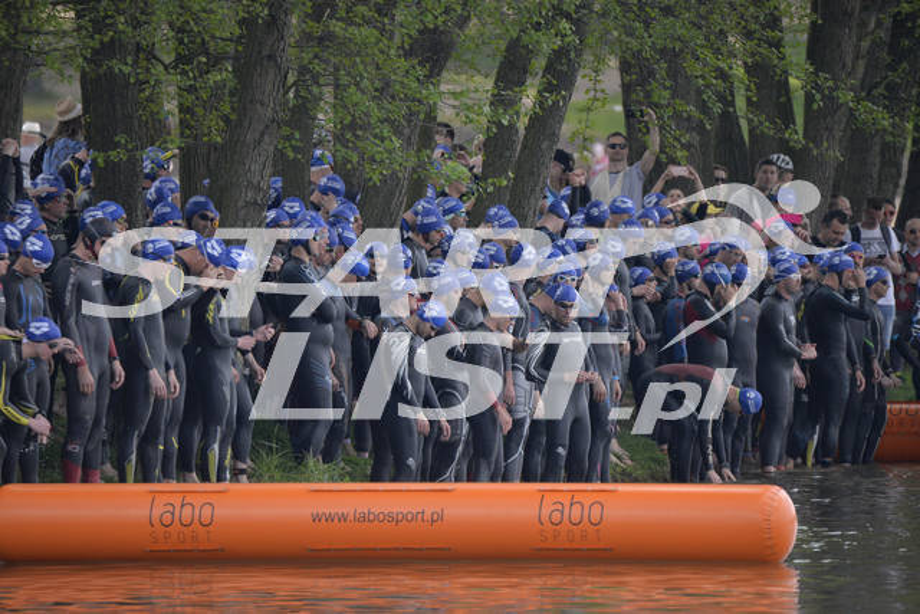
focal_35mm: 600
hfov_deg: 3.4
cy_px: 307
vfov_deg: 2.3
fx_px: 15336
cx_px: 460
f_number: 6.3
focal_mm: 600
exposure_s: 1/2000
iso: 800
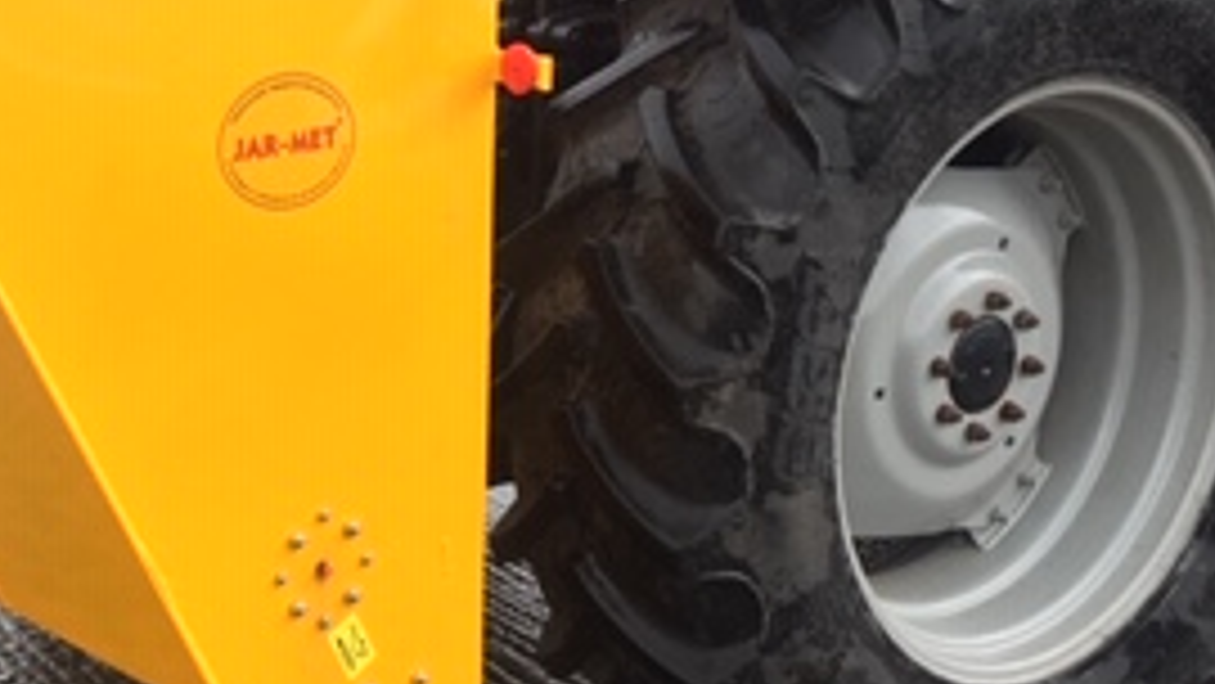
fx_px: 2417
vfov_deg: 16.0
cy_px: 171
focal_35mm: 75
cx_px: 189
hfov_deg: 27.5
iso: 25
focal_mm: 4.15
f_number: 2.2
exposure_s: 1/50
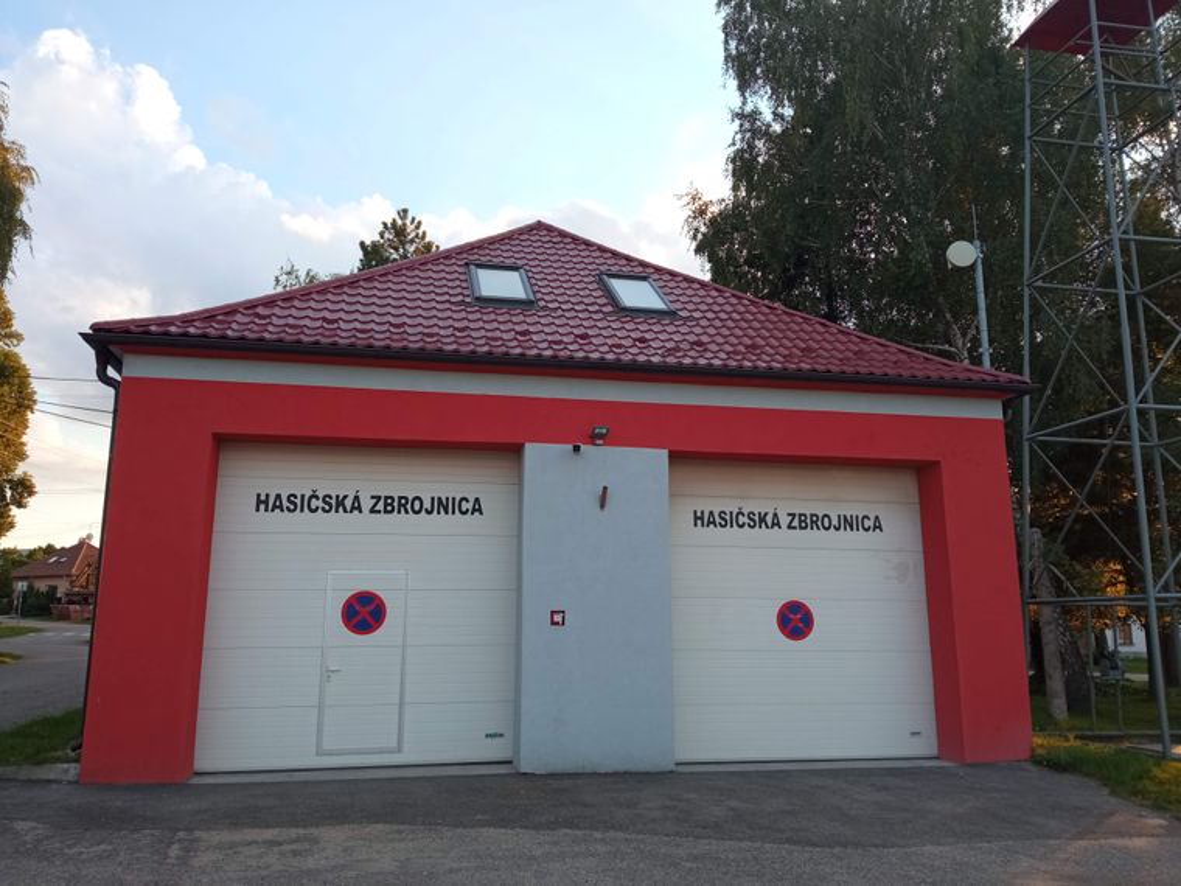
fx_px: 921
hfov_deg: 65.3
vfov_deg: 51.4
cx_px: 590
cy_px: 443
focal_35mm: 27
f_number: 2.2
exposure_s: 1/143
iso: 111
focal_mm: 3.79
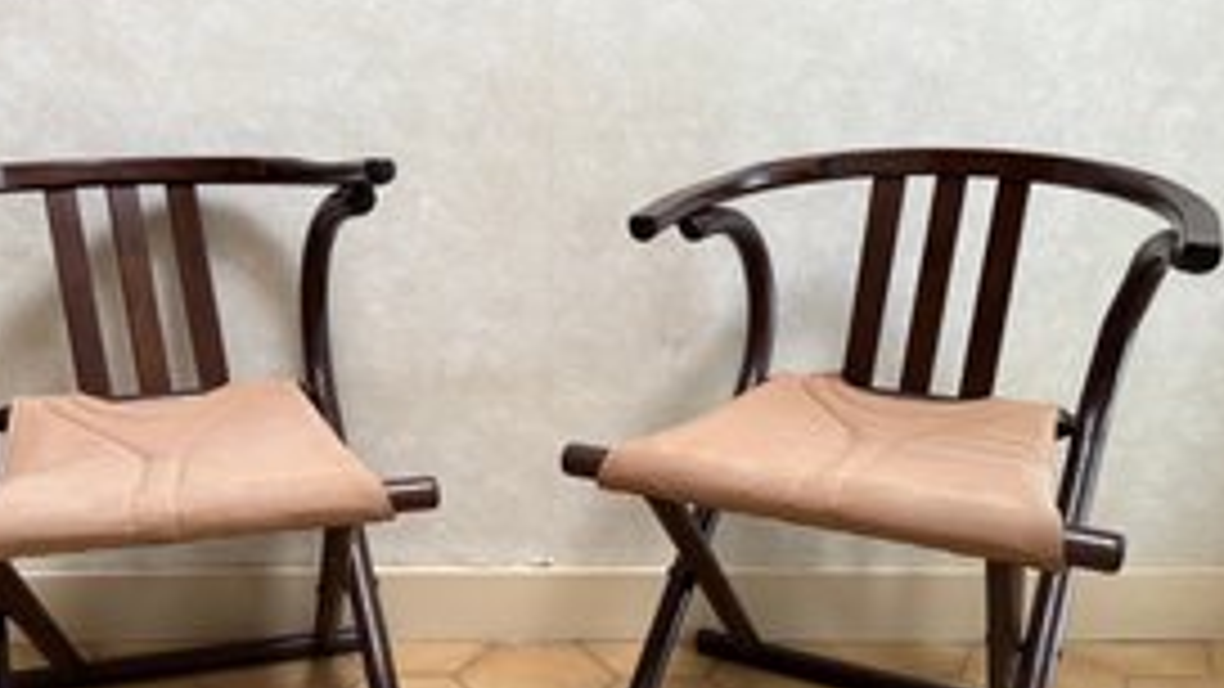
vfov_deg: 34.6
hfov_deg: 59.3
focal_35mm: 33
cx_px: 533
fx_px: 1071
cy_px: 546
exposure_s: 1/60
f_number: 1.78
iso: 160
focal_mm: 6.76
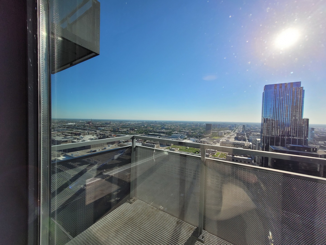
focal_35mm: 13
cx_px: 163
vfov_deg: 89.9
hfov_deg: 106.2
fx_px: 122
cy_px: 122
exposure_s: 1/671
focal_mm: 1.74
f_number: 2.2
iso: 40
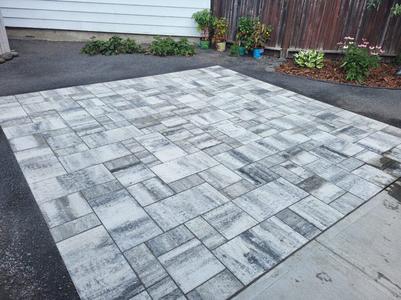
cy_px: 150
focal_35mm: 26
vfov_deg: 53.1
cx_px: 200
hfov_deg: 67.3
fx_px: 301
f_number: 1.8
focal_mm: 5.4
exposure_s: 1/1509
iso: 40
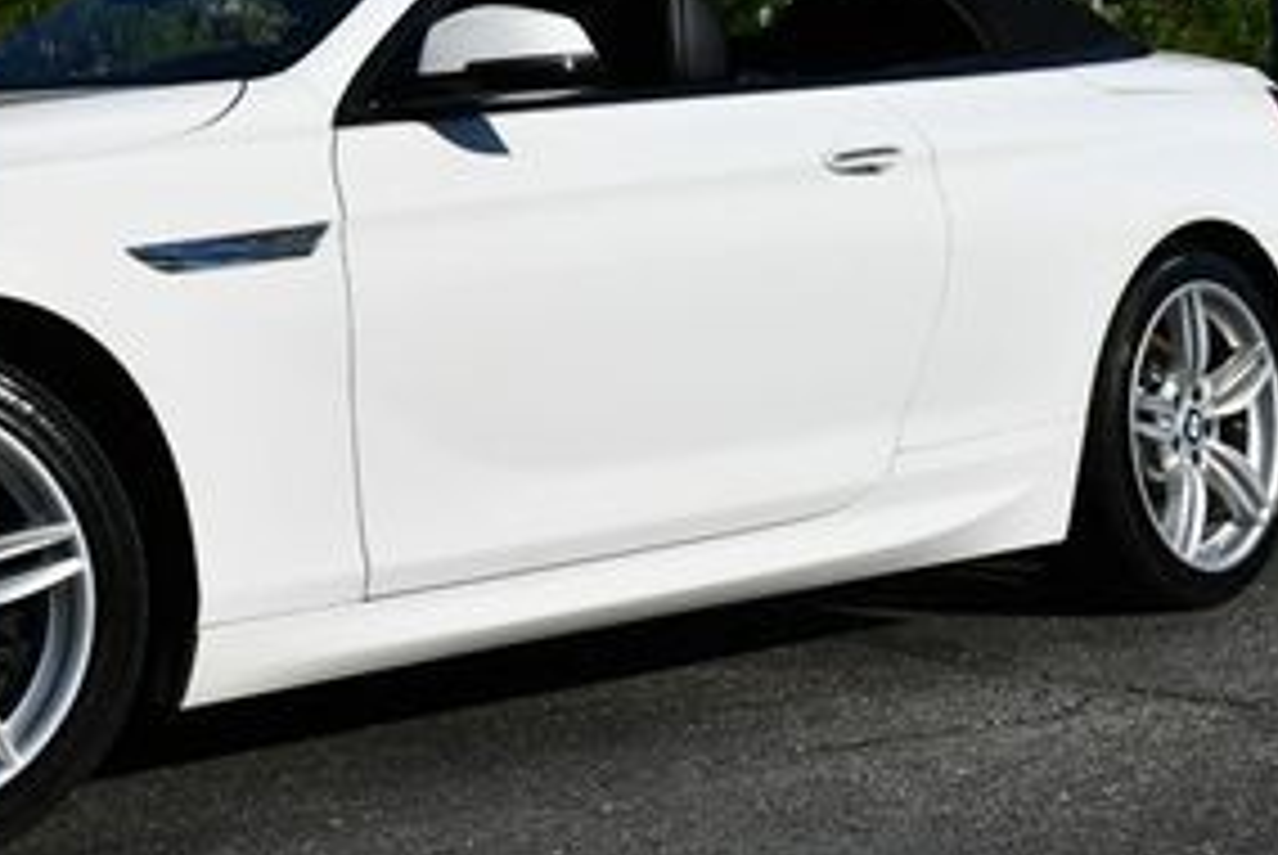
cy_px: 68
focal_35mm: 90
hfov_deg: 22.0
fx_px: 3198
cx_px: 76
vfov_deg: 15.0
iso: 100
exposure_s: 1/400
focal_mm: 20
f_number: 10
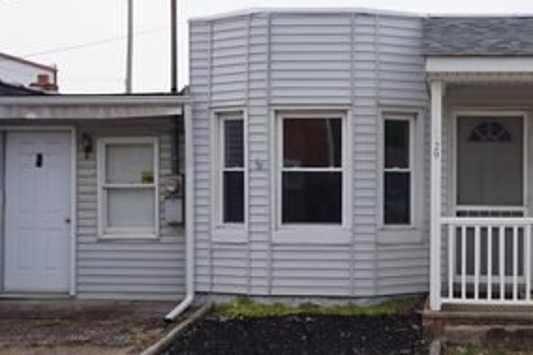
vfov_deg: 23.4
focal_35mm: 58
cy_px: 187
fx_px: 858
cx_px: 404
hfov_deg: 33.8
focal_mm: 22
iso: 100
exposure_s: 1/80
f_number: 13
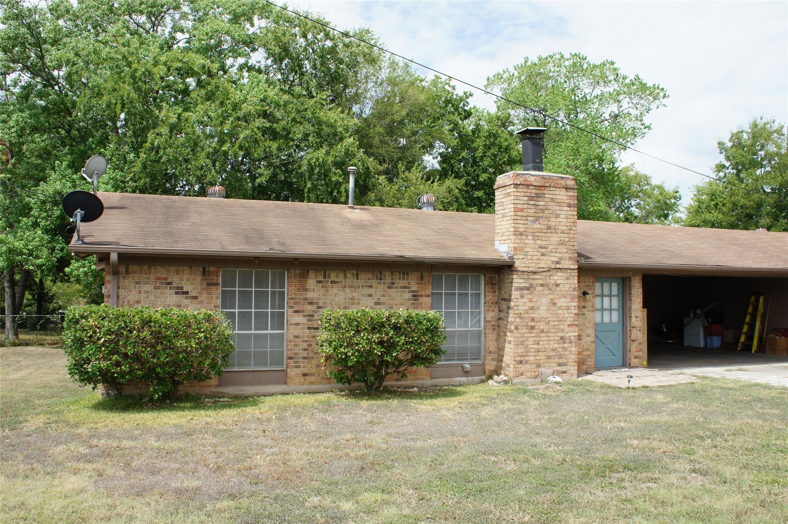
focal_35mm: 28
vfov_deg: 45.6
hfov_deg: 64.6
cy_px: 262
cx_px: 394
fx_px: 623
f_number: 11
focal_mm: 19
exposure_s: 1/160
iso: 200
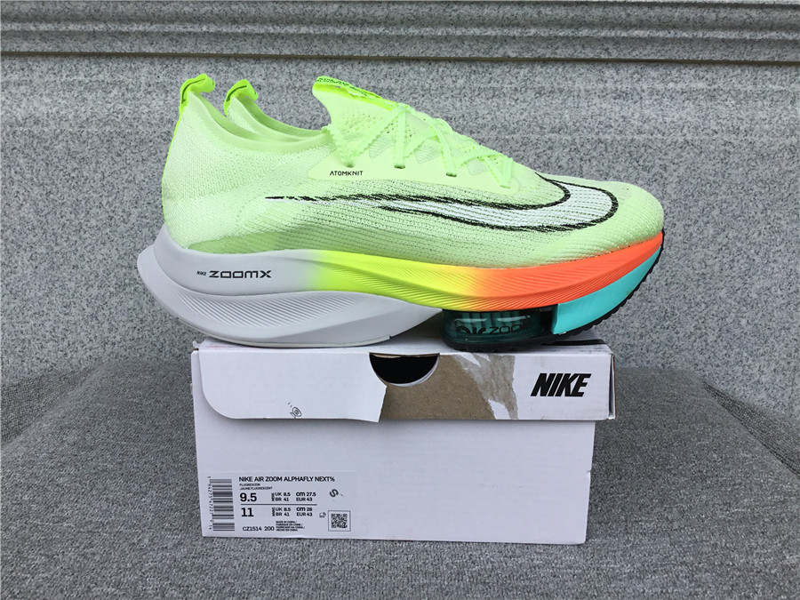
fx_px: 716
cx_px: 400
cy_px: 300
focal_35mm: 31
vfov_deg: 45.4
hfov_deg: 58.4
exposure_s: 1/367
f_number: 2.4
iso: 25
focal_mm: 3.3
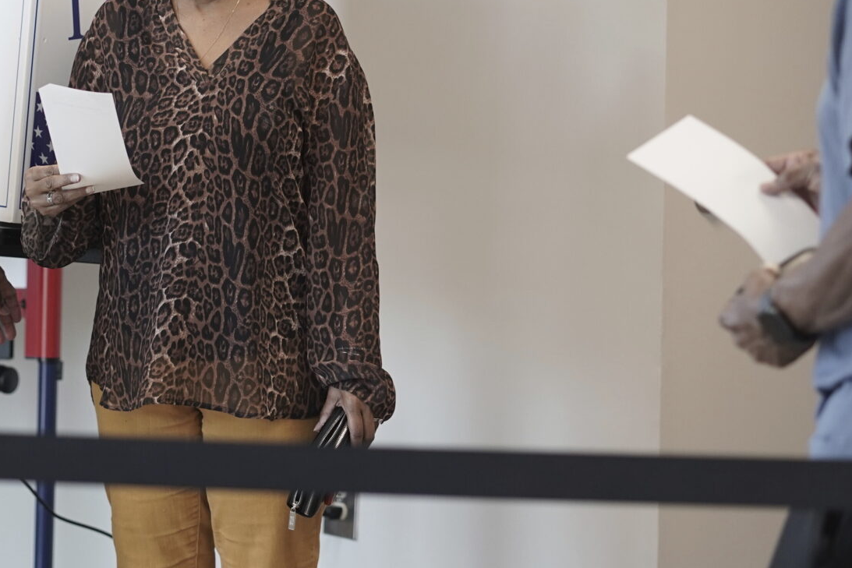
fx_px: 4710
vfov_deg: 6.9
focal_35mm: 199
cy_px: 31
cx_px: 258
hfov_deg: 10.3
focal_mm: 85
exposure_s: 1/160
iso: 800
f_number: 2.5
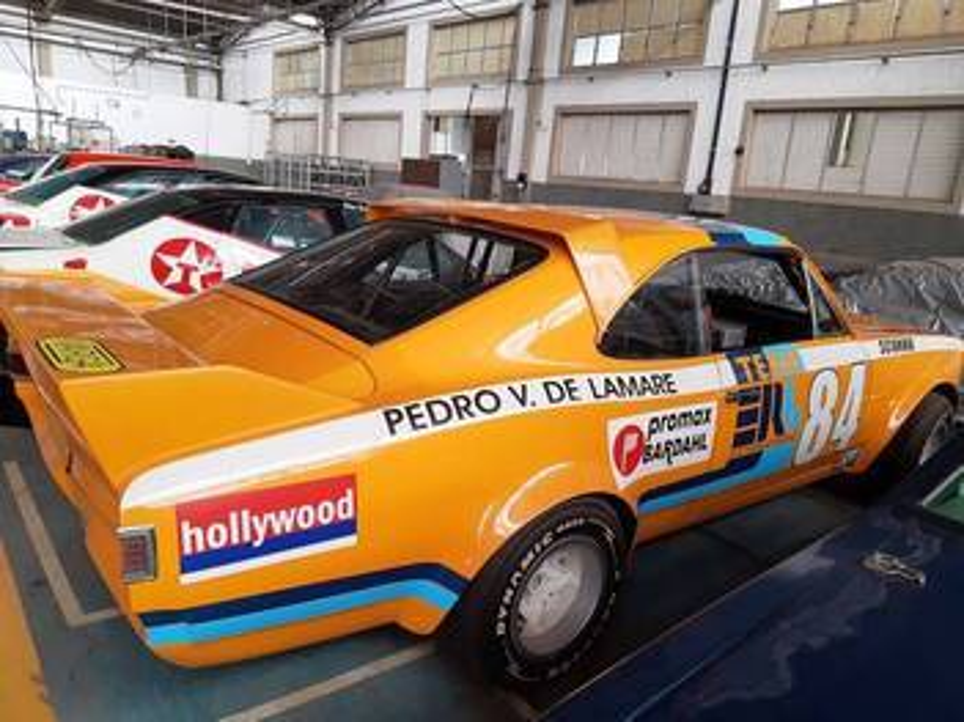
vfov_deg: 53.0
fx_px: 724
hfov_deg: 67.3
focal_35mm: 26
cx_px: 482
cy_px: 361
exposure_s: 1/50
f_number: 1.7
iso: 47
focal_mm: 4.75
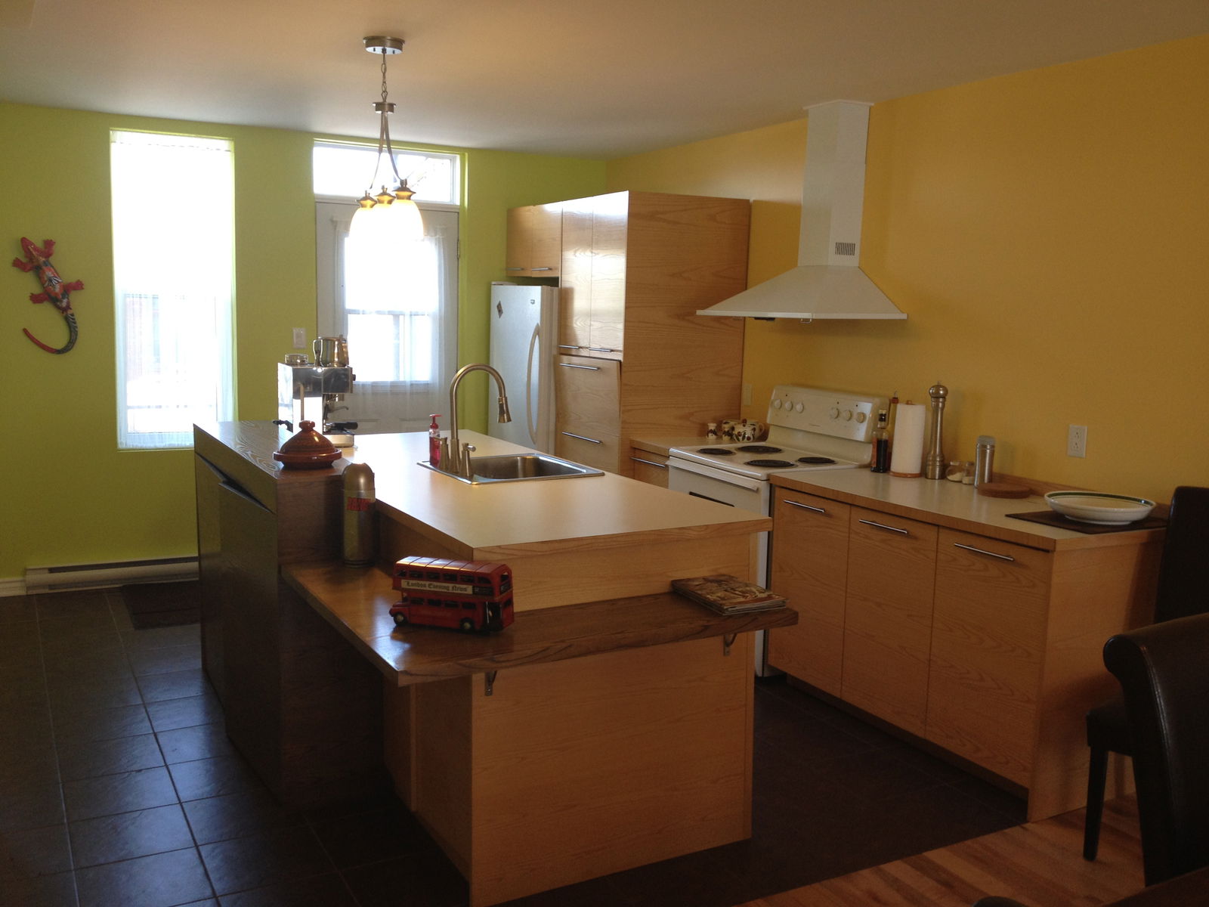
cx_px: 604
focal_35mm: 35
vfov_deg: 40.7
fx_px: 1222
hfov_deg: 52.6
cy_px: 454
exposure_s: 1/40
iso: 64
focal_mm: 4.28
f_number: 2.4
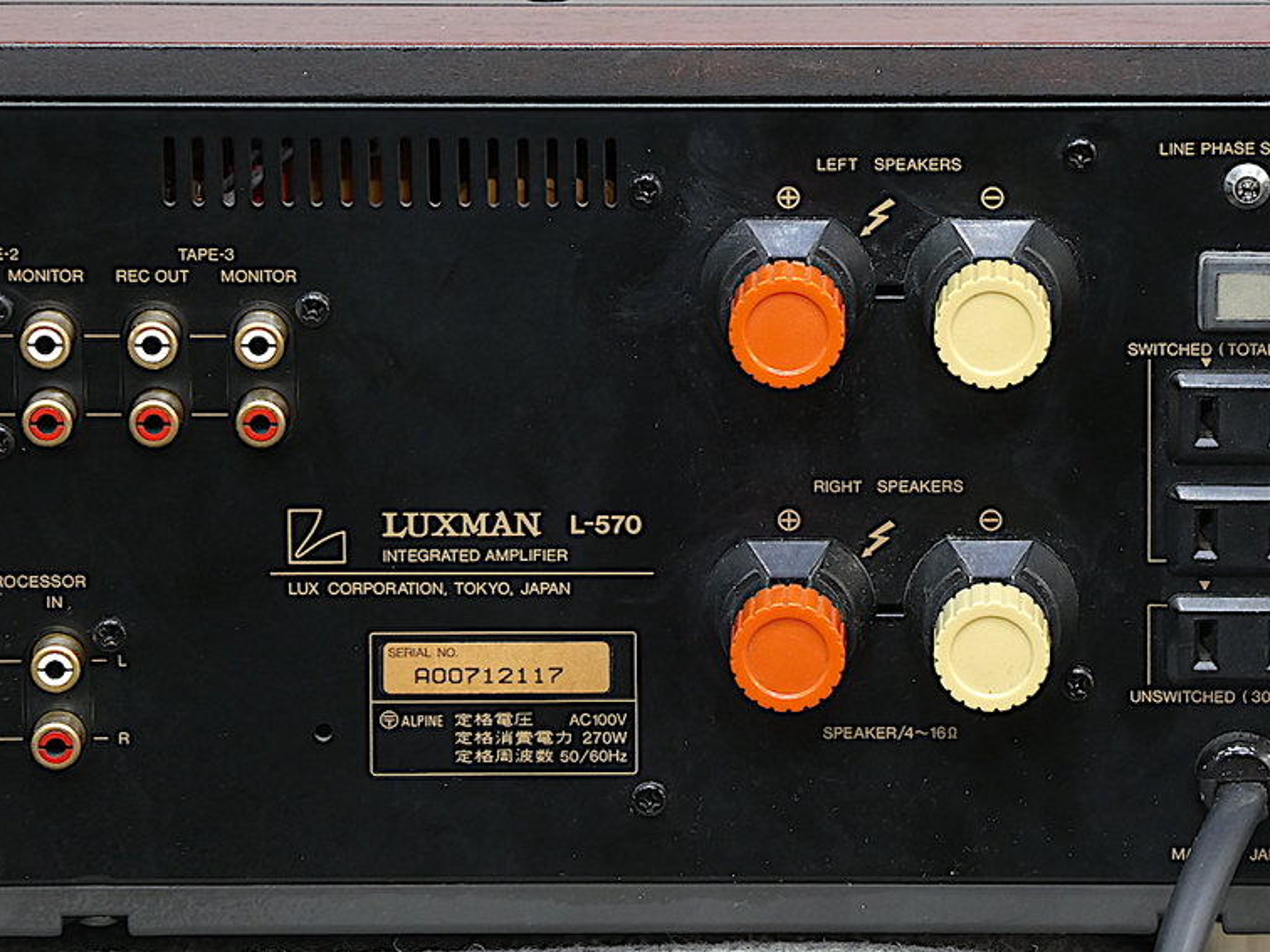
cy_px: 510
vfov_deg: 5.9
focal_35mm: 254
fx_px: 9319
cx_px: 732
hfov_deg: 7.8
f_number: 5.6
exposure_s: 1/5
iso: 200
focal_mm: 35.8
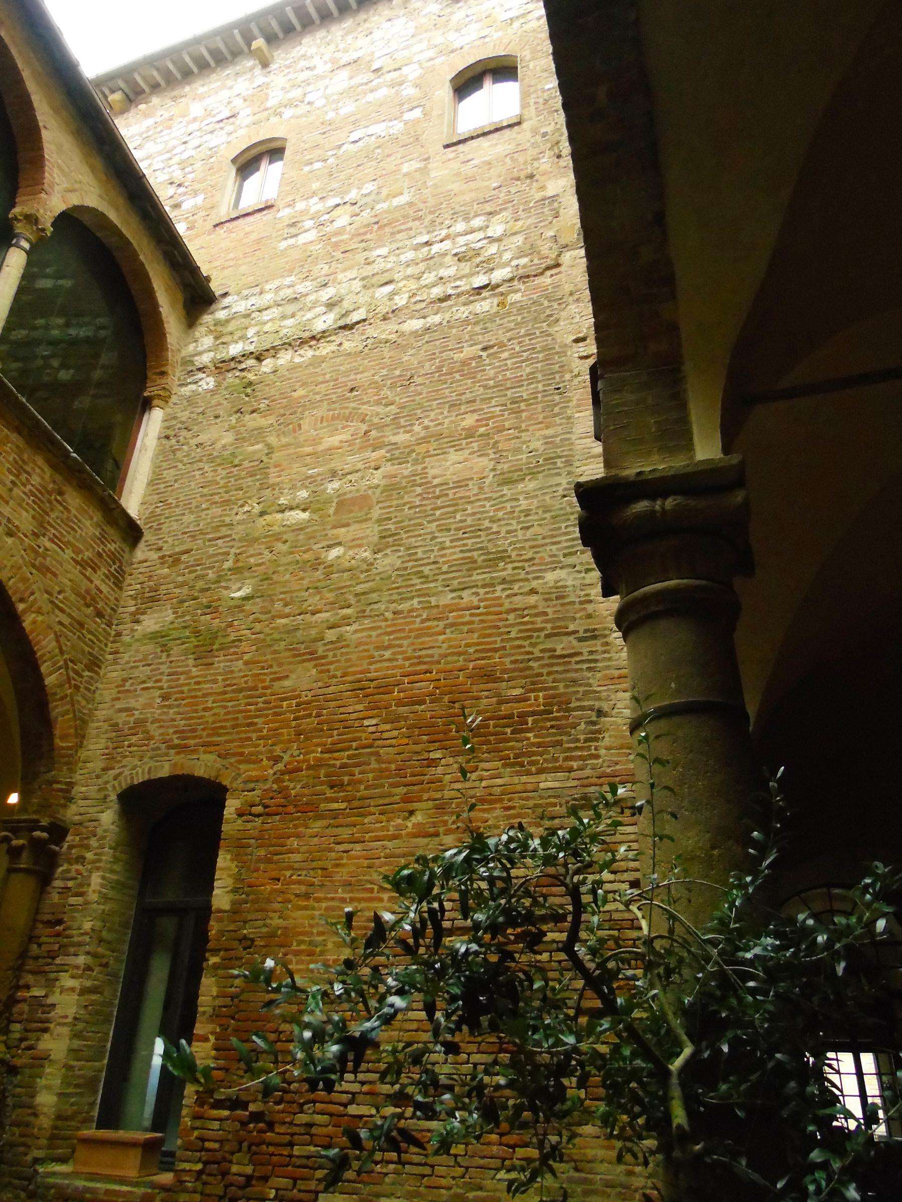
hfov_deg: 54.9
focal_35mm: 25
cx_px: 451
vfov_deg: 69.4
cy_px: 601
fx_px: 869
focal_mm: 4.4
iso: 800
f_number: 3.4
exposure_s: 1/640
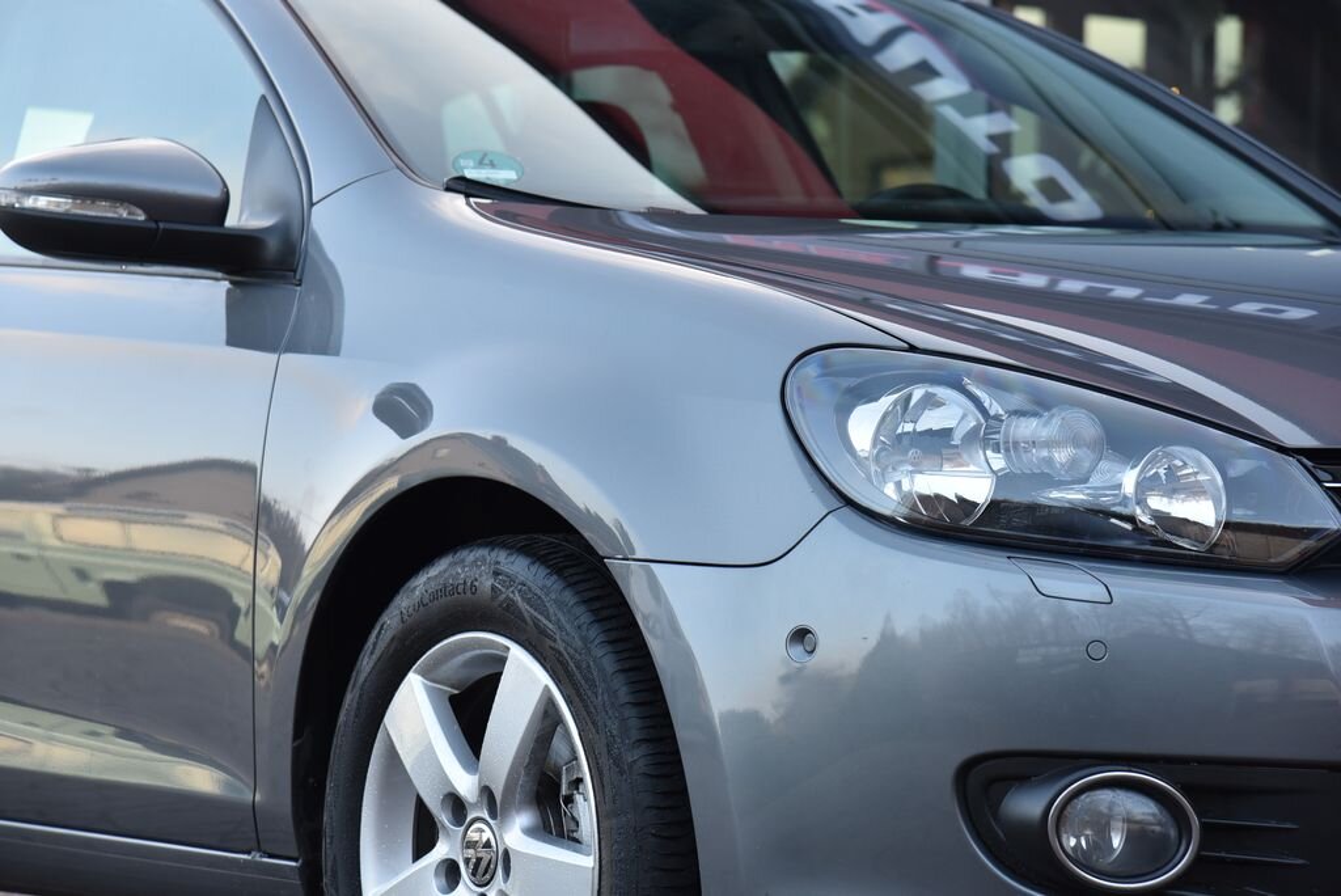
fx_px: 4472
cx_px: 670
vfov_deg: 11.4
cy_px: 448
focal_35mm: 120
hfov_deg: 17.1
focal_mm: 120
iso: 500
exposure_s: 1/125
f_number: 5.6
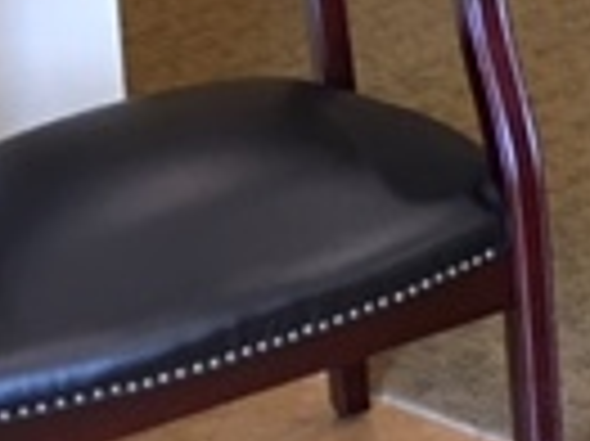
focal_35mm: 142
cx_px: 1365
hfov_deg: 11.7
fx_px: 2418
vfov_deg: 9.4
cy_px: -585
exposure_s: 1/15
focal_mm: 4.15
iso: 80
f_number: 2.2
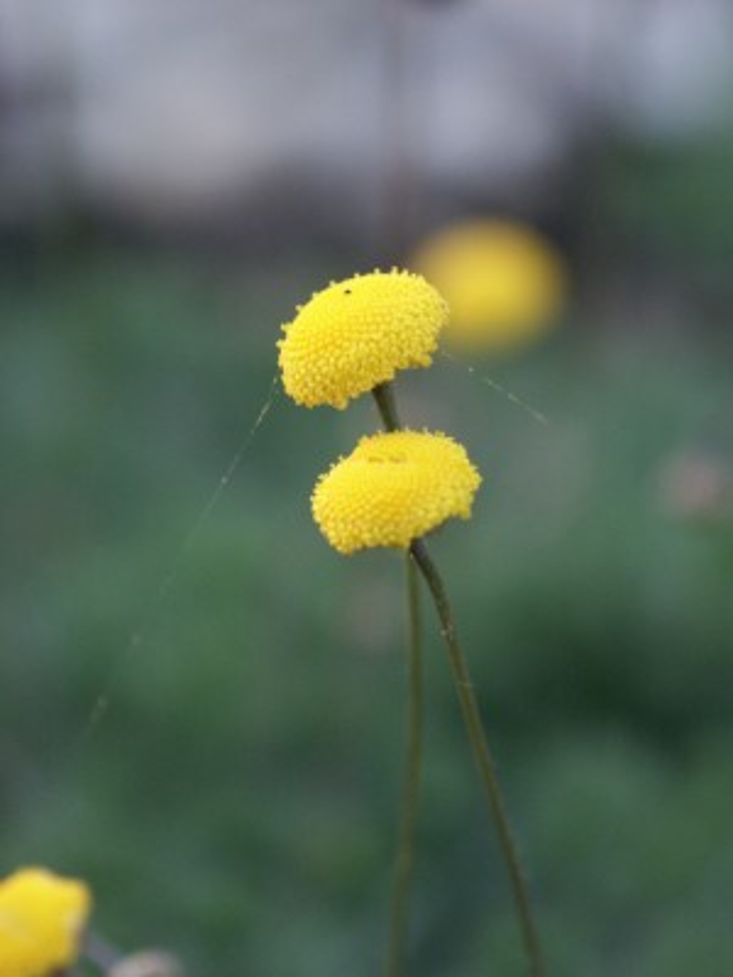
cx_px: 366
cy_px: 488
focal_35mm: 199
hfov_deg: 7.5
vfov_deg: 9.9
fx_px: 5618
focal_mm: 50.48
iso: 200
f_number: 3.5
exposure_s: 1/30
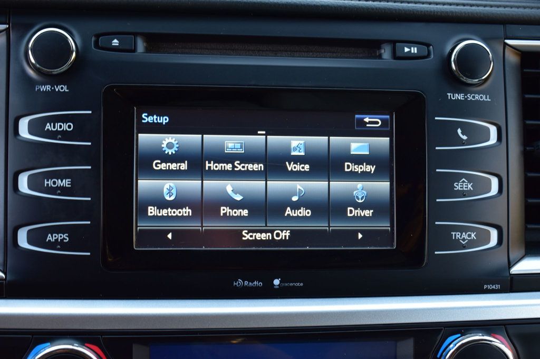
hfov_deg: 33.4
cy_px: 180
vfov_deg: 22.6
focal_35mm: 60
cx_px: 270
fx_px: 900
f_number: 7.1
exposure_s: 1/30
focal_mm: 40
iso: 400
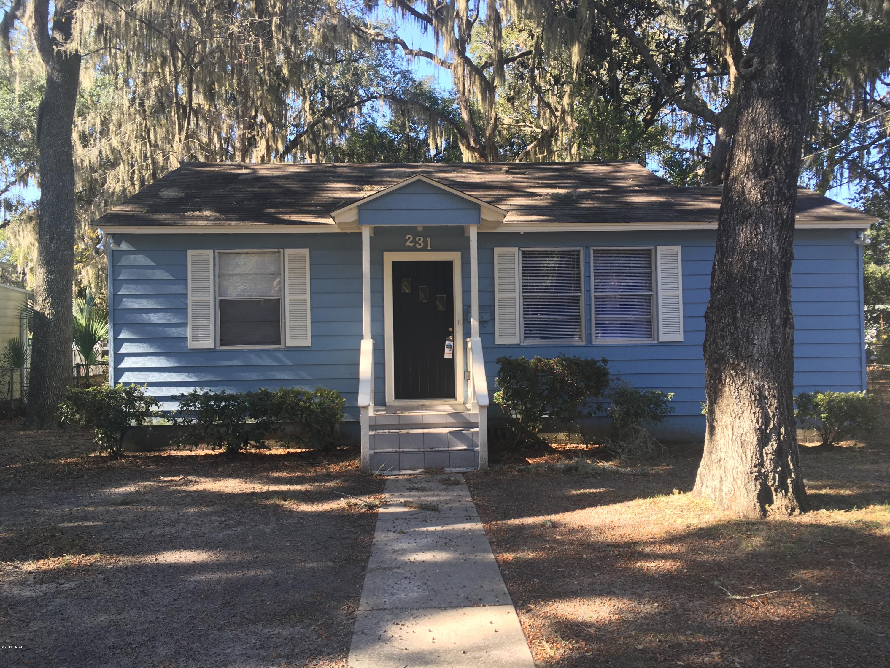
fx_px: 746
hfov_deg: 61.7
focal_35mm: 29
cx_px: 445
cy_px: 334
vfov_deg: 48.2
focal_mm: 4.15
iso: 25
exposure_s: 1/127
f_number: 2.2
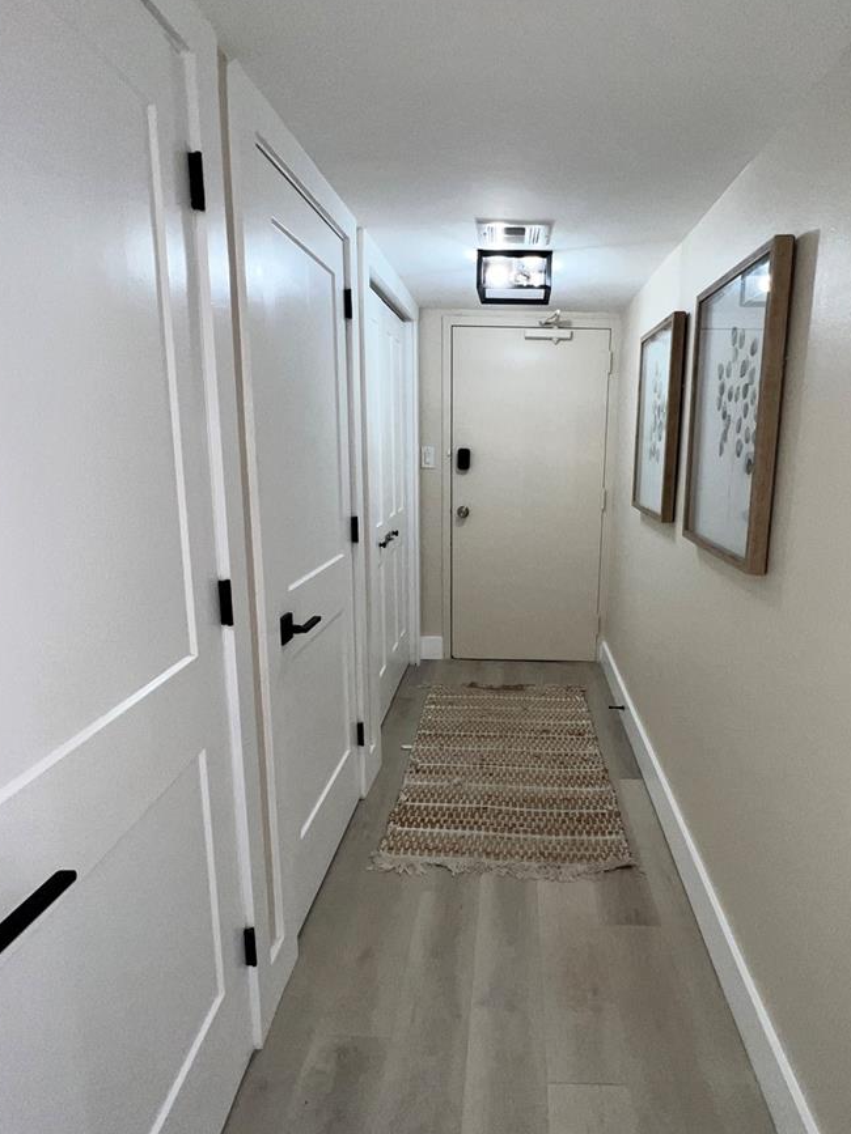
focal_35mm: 18
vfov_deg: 87.8
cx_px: 507
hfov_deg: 70.9
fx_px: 590
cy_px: 558
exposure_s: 1/122
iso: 64
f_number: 1.8
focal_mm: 1.57
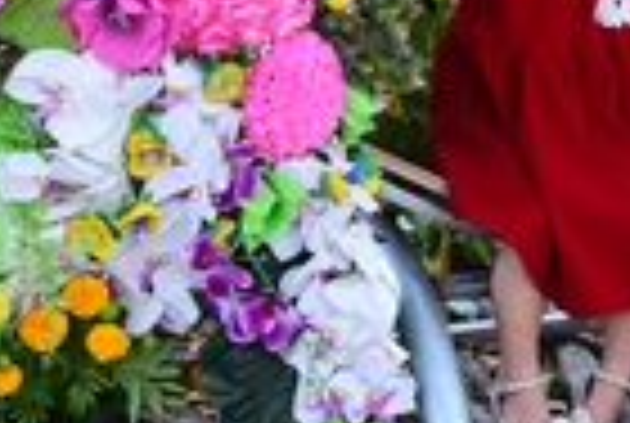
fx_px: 3578
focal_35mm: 204
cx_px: 873
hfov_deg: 9.8
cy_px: -176
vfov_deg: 6.7
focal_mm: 44
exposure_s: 1/50
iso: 160
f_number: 6.3
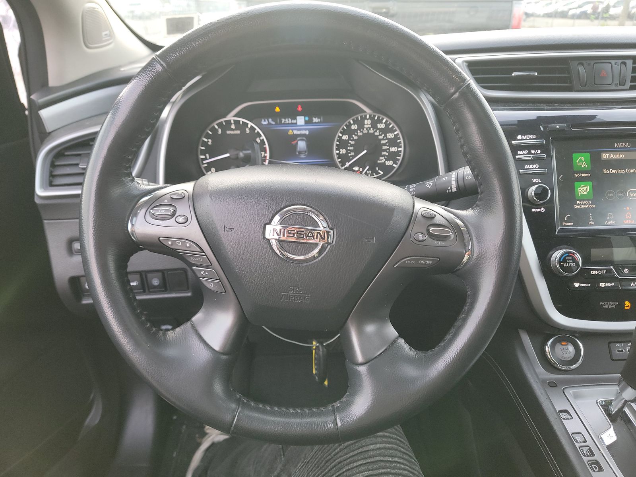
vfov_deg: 56.8
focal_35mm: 24
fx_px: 441
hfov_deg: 71.6
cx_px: 318
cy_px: 238
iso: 267
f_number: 1.8
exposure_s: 1/59
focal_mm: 6.7
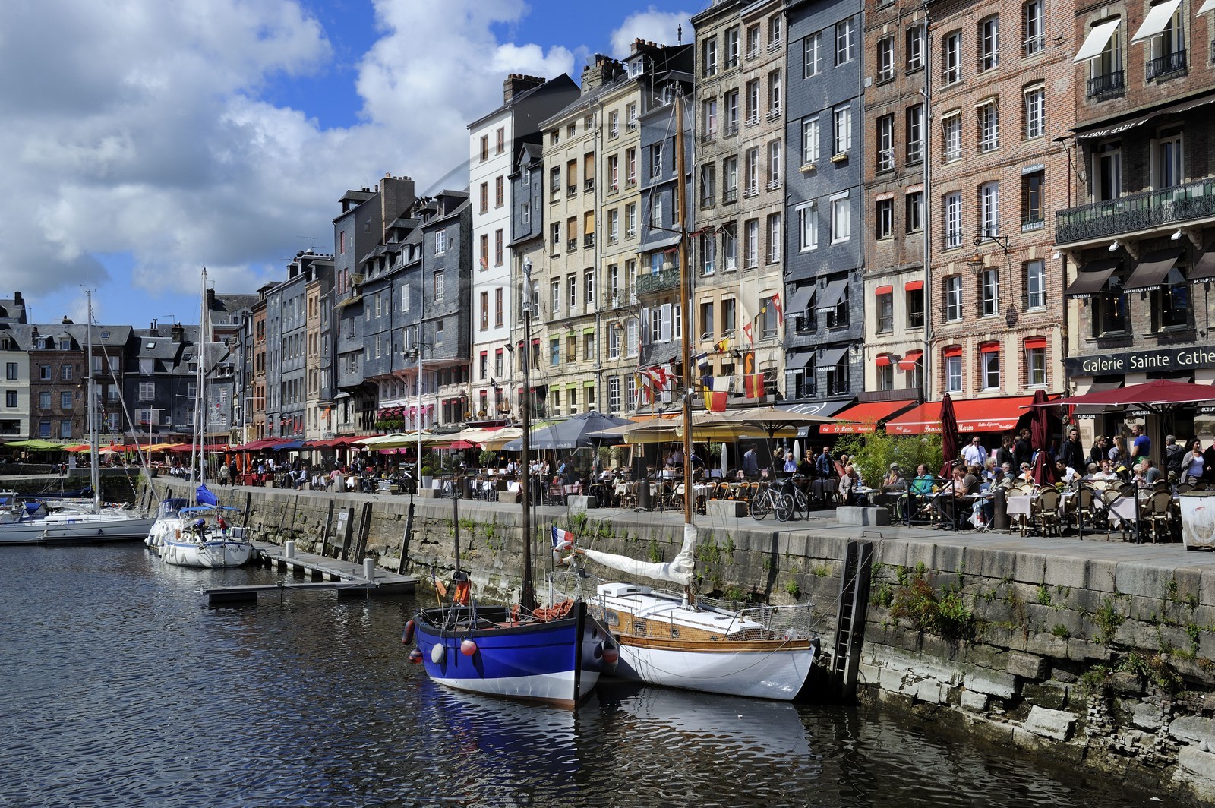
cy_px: 404
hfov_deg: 46.4
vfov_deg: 31.8
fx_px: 1416
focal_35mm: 42
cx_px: 608
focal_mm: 42
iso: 200
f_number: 13
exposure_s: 1/200
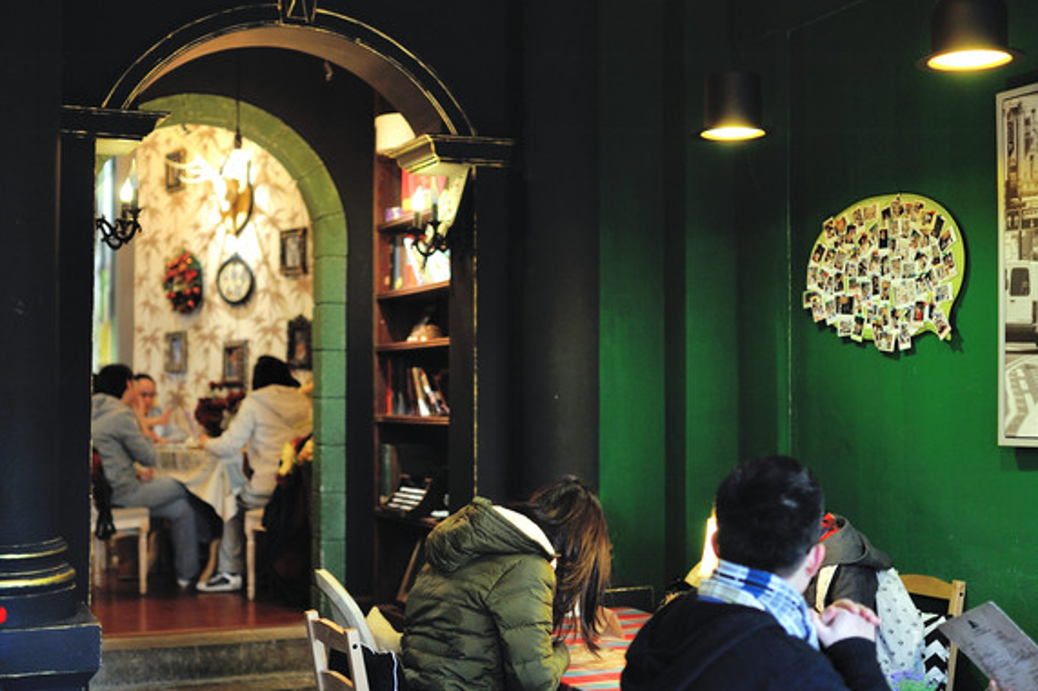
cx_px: 511
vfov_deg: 27.5
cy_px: 344
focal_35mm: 49
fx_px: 1412
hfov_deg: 40.4
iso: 560
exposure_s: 1/100
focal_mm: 35
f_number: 1.4
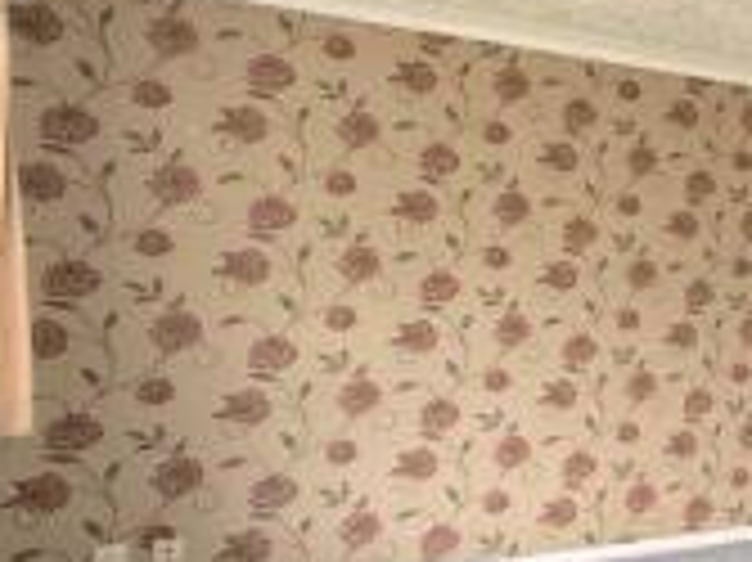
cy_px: 339
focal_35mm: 49
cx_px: 1128
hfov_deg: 27.2
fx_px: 1064
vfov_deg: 29.6
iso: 80
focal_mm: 2.22
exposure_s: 1/99
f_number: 2.2
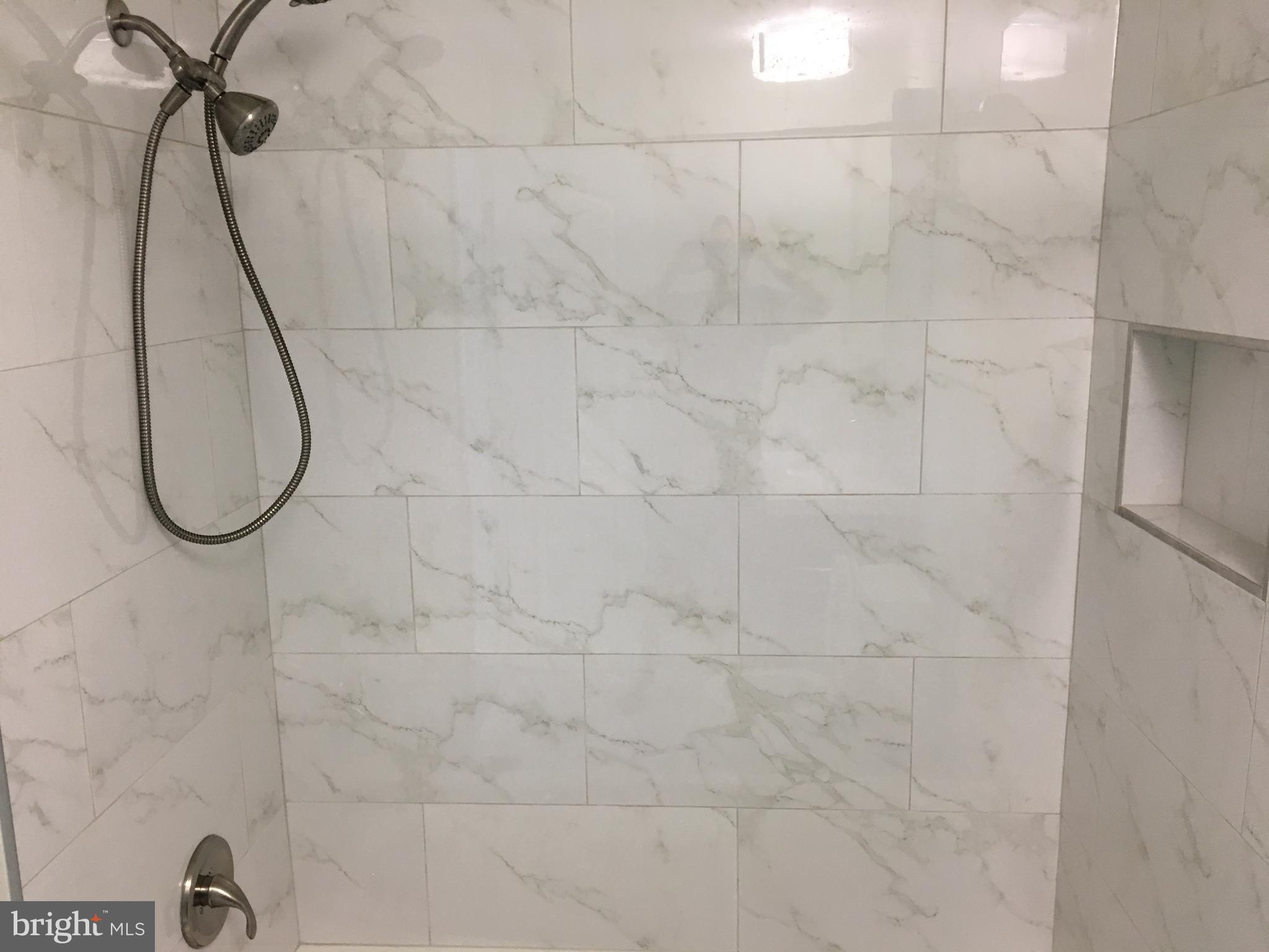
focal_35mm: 29
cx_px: 634
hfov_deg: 61.7
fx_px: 1063
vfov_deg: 48.2
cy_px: 476
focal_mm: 4.15
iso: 80
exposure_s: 1/30
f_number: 2.2
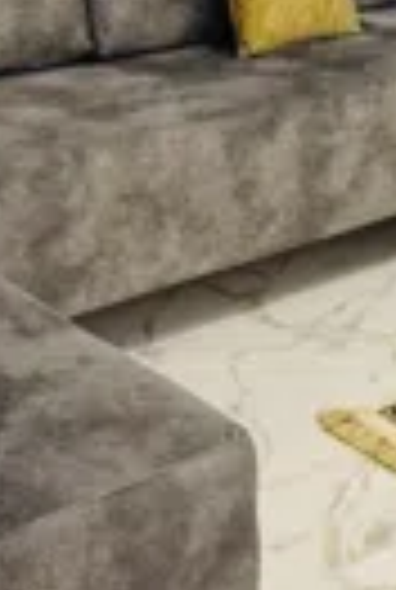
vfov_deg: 25.4
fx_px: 1165
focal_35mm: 71
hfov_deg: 18.2
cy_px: -122
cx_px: 490
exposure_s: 1/100
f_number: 2.2
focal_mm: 2.22
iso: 160
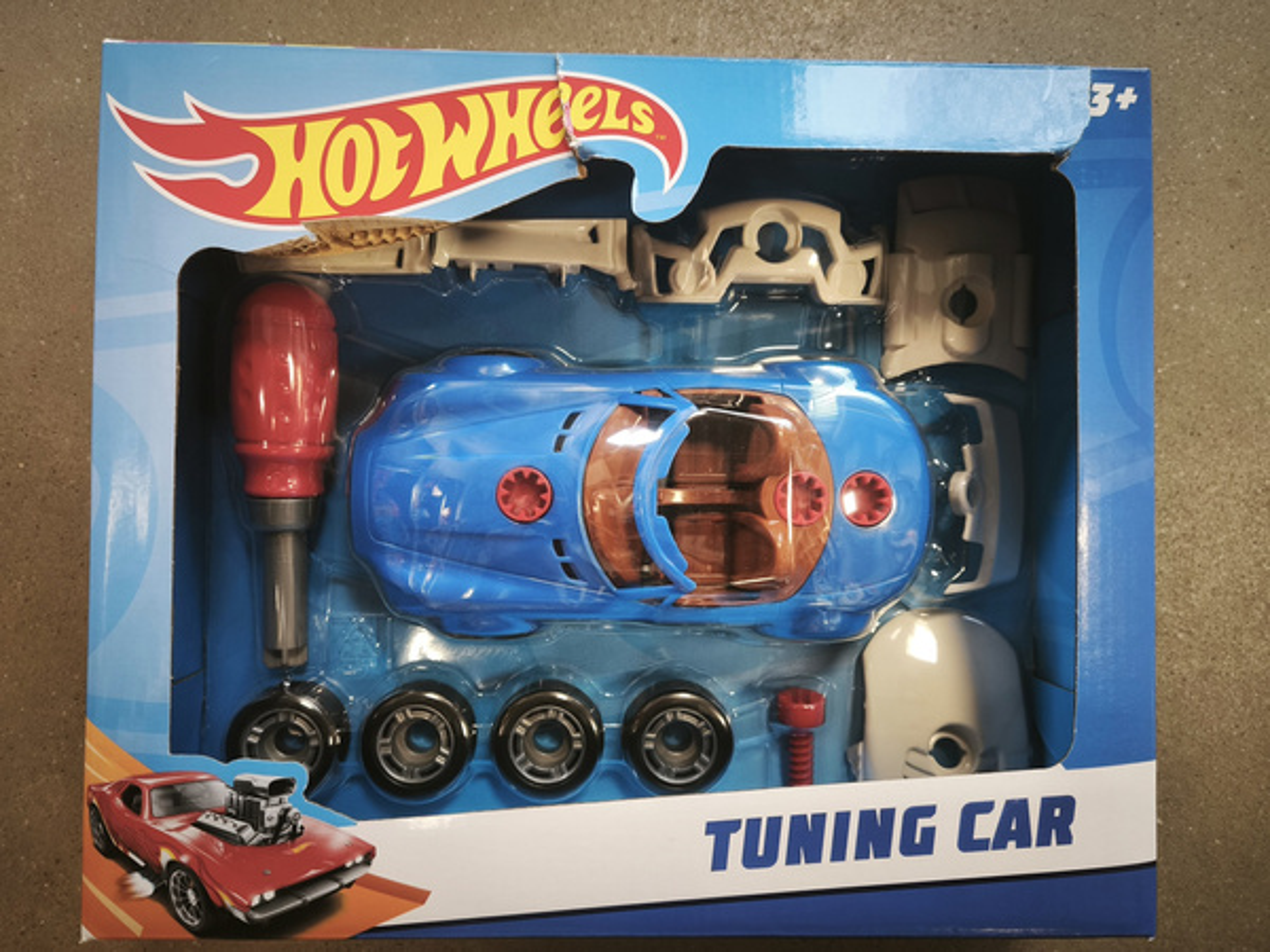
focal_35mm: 23
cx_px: 635
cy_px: 476
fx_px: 844
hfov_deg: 73.9
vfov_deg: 58.9
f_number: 1.7
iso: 250
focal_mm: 5.35
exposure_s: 1/50
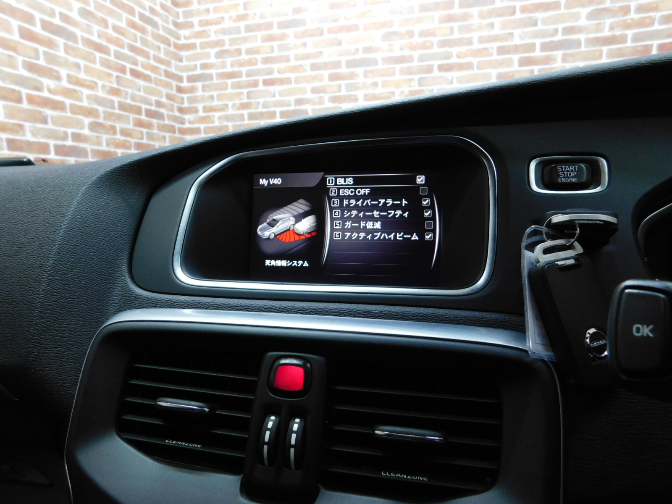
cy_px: 252
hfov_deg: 73.9
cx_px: 336
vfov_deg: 58.9
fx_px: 446
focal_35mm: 23
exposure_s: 1/30
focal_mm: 4
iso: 400
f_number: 3
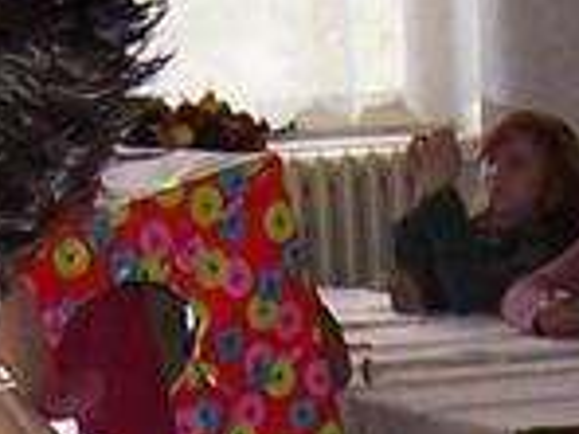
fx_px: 3814
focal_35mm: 228
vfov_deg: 6.3
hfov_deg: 8.6
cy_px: 927
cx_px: 595
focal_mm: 5.5
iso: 80
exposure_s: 1/60
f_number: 2.8
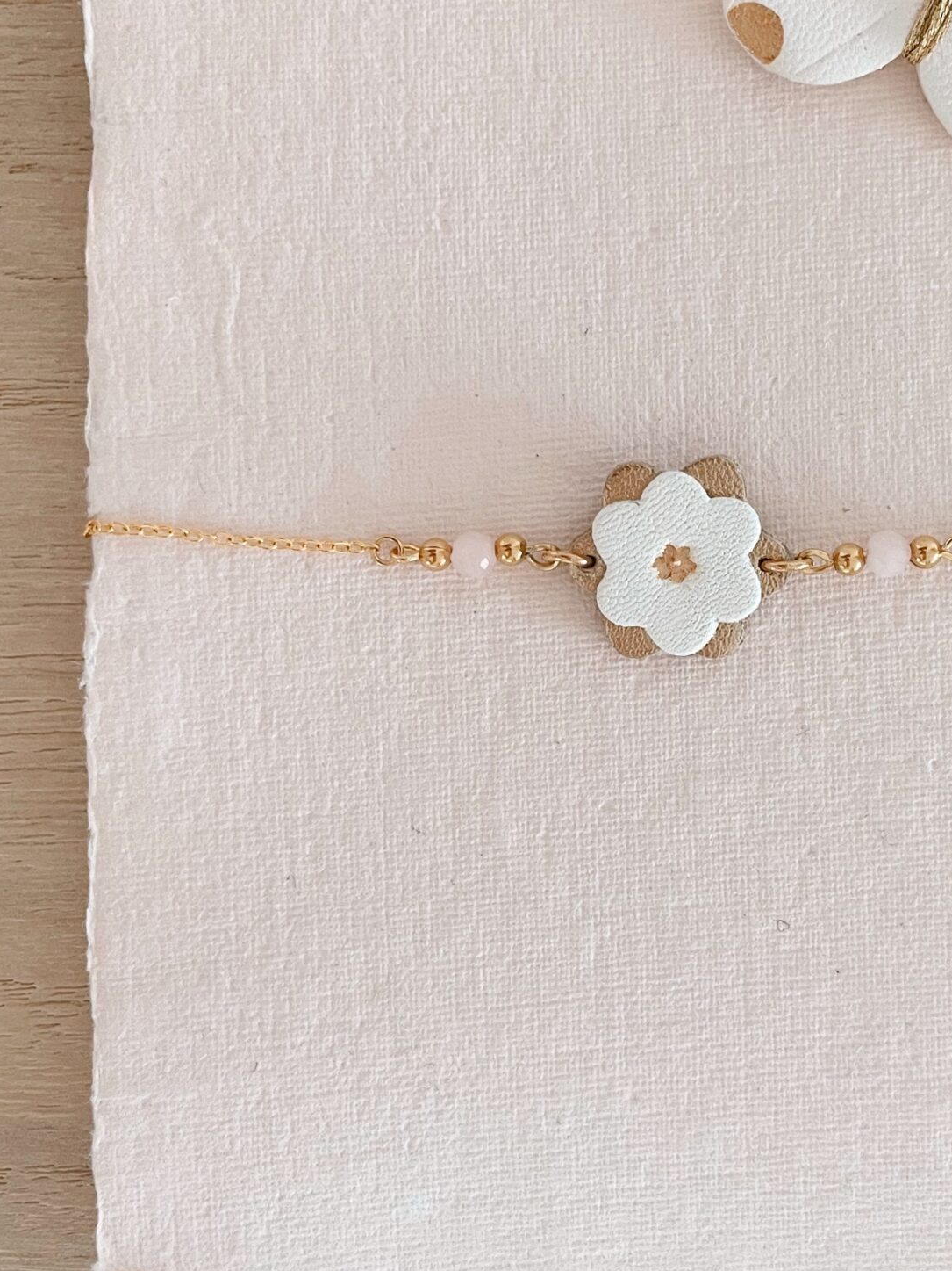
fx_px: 1687
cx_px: 684
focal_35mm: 46
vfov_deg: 41.2
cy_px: 576
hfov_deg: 31.1
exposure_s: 1/76
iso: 125
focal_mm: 4.2
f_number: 1.6
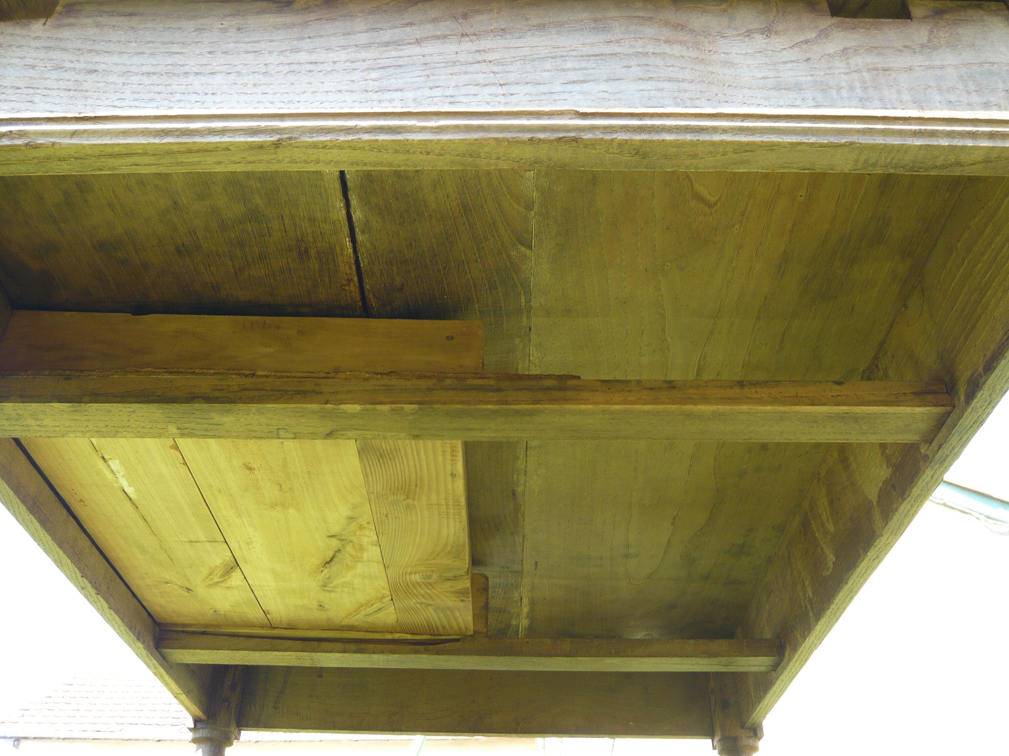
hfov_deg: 56.8
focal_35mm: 32
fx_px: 933
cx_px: 504
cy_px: 378
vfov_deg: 44.2
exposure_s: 1/80
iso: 100
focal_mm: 5.2
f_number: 3
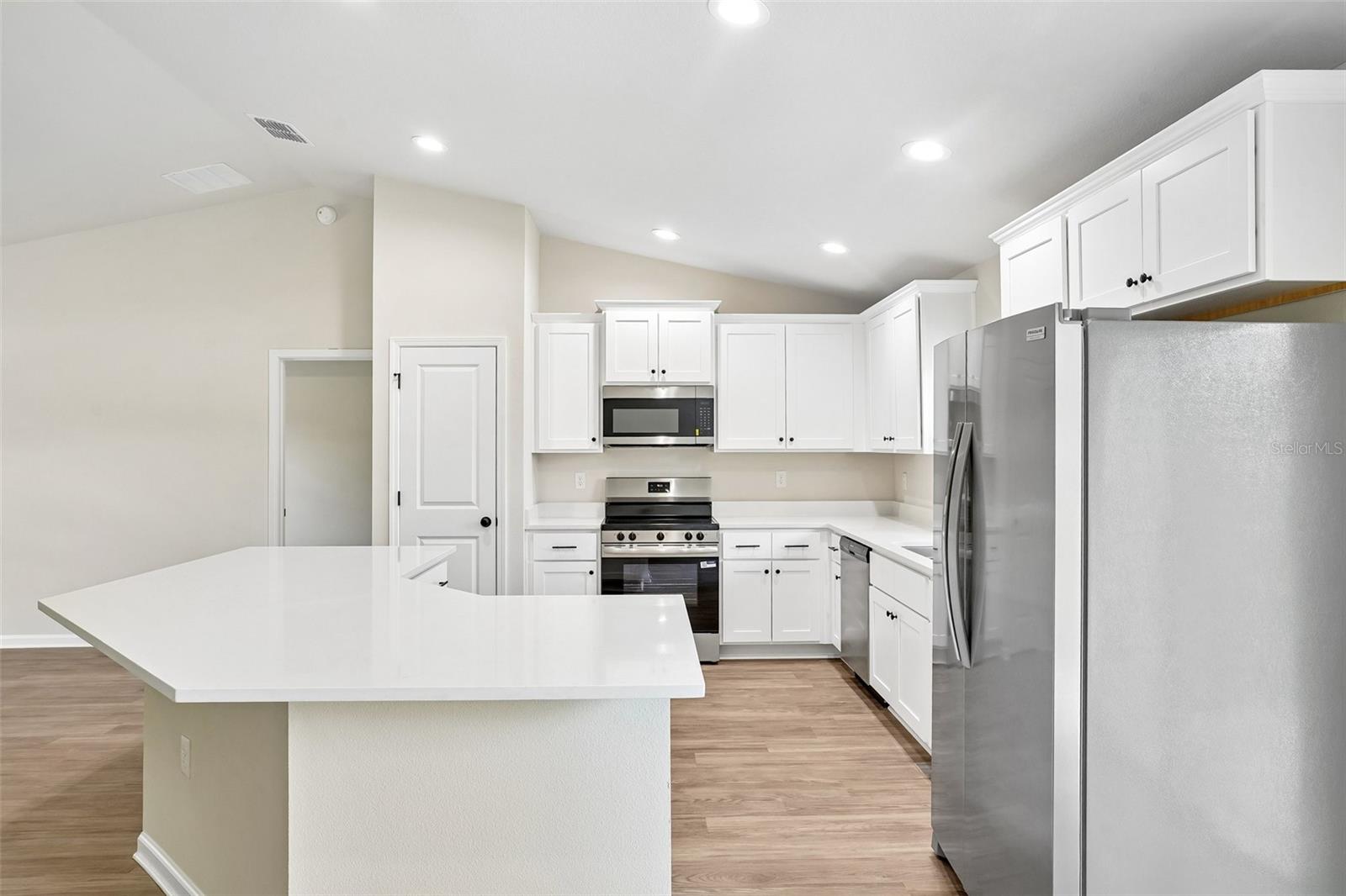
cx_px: 673
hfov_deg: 81.2
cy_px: 448
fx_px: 785
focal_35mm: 21
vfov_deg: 59.5
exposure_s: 1/20
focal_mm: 21
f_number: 9
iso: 400
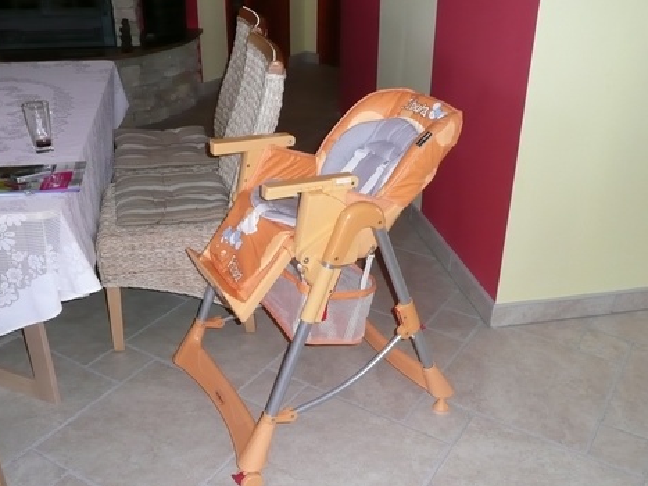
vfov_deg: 39.6
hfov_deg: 51.4
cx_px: 332
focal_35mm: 36
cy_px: 262
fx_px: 674
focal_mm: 4.6
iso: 250
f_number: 3.3
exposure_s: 1/30
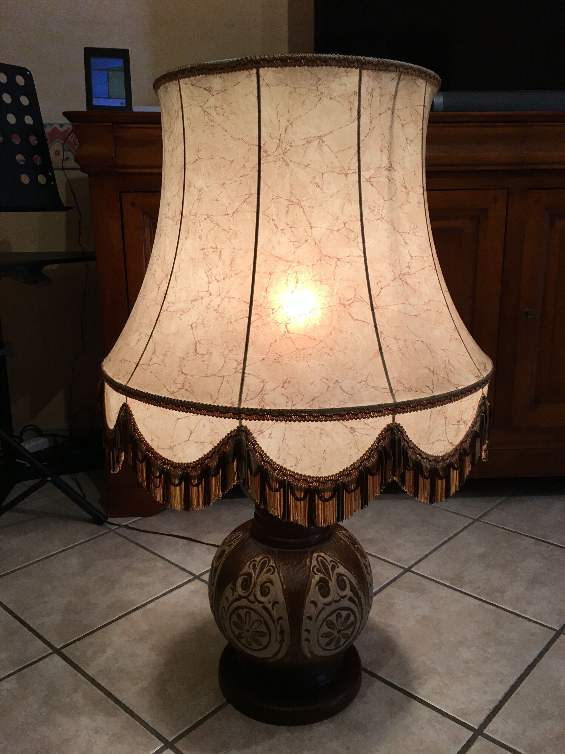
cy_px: 377
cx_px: 282
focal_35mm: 29
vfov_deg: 61.7
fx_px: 631
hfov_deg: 48.2
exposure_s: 1/33
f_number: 2.2
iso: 32
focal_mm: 4.15
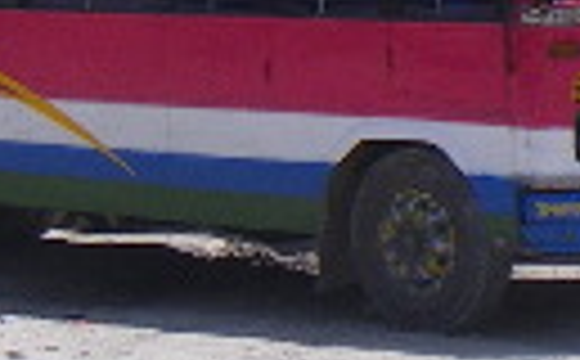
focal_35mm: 197
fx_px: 3107
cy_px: -112
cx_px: -726
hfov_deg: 9.6
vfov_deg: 6.6
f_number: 4.2
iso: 50
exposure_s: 1/400
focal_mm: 5
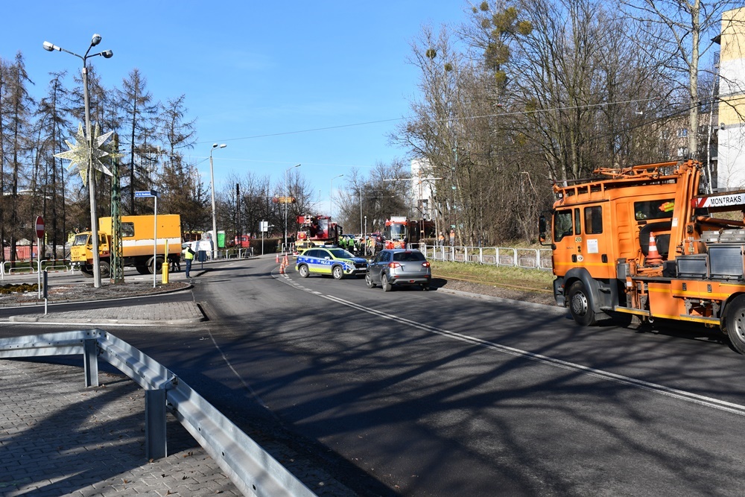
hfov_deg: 49.5
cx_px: 372
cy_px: 248
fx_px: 807
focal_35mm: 39
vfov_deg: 34.2
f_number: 8
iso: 160
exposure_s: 1/250
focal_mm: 26
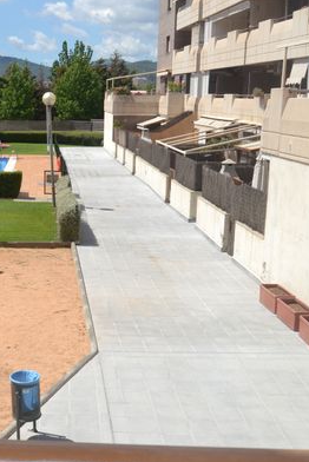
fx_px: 678
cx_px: -5
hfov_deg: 24.4
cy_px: 232
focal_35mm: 53
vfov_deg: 37.6
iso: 100
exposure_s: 1/200
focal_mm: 23
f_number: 10
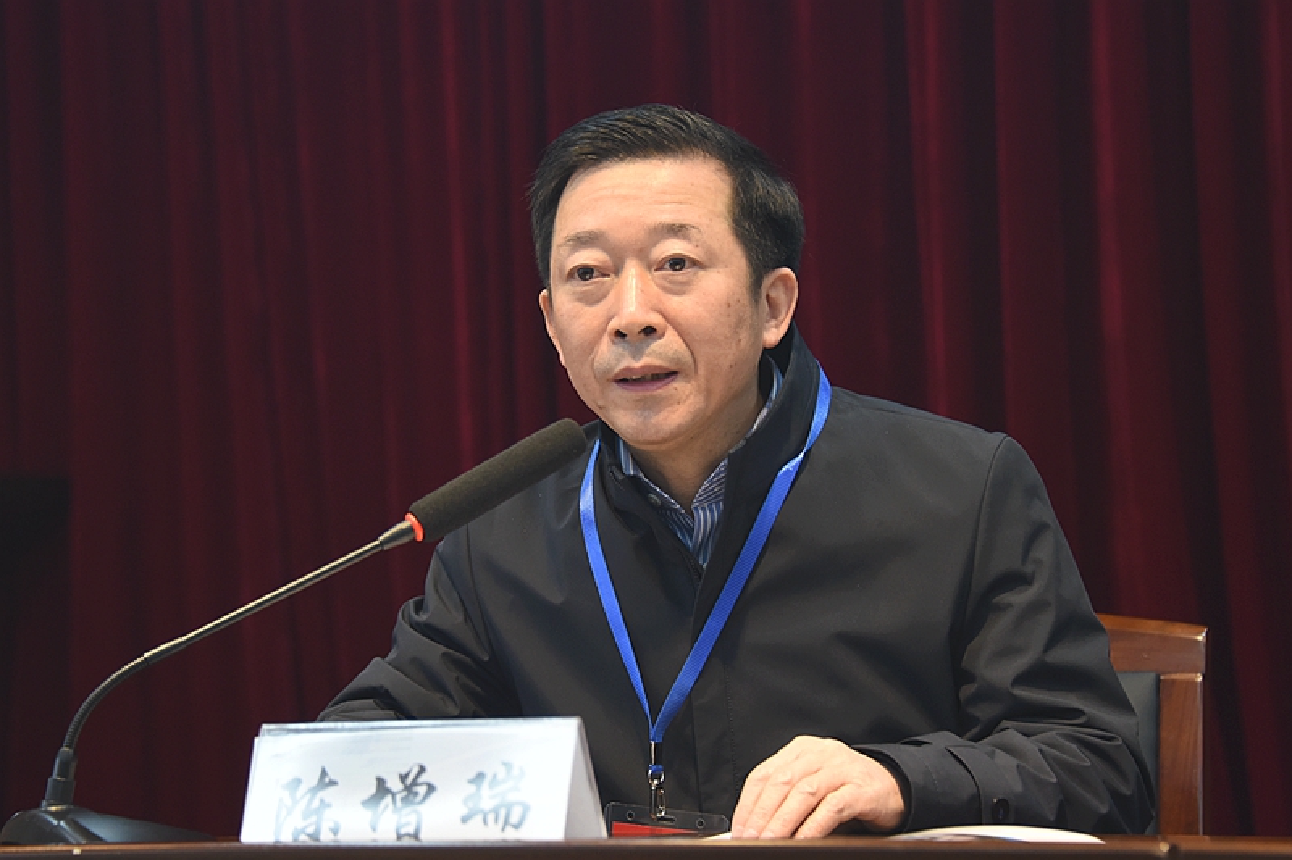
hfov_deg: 23.9
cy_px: 430
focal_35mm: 85
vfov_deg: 16.1
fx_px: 3050
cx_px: 646
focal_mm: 85
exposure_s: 1/60
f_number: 5
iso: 1600
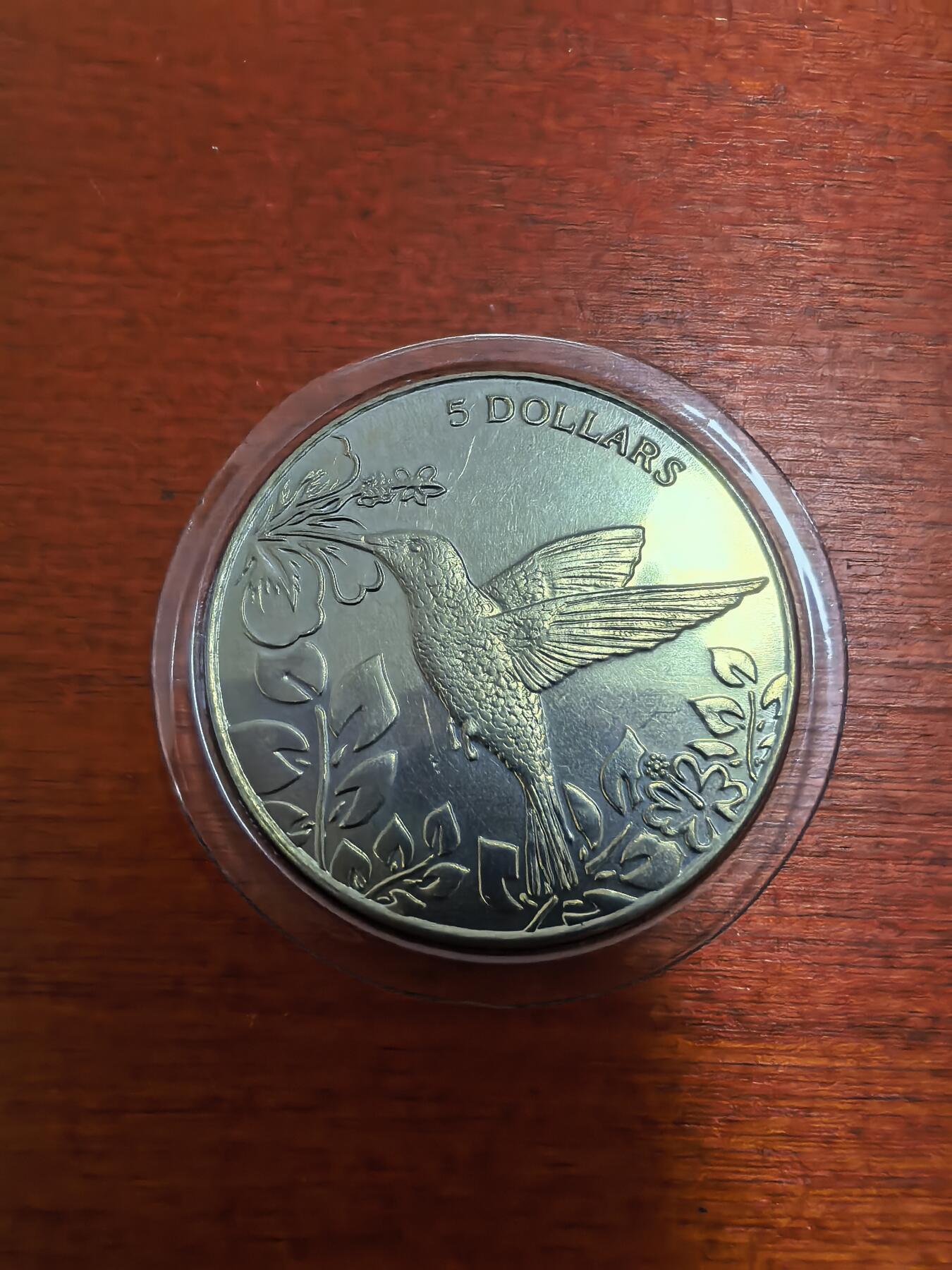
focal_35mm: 24
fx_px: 880
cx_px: 476
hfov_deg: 56.8
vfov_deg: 71.6
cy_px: 635
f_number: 2.2
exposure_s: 1/50
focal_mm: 1.68
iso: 160
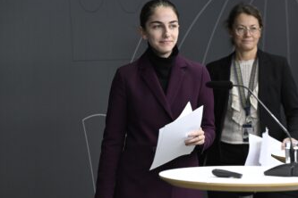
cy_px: 101
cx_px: 200
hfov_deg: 12.1
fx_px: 1399
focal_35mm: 169
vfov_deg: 8.1
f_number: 4.5
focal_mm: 125
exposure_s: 1/250
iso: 2500
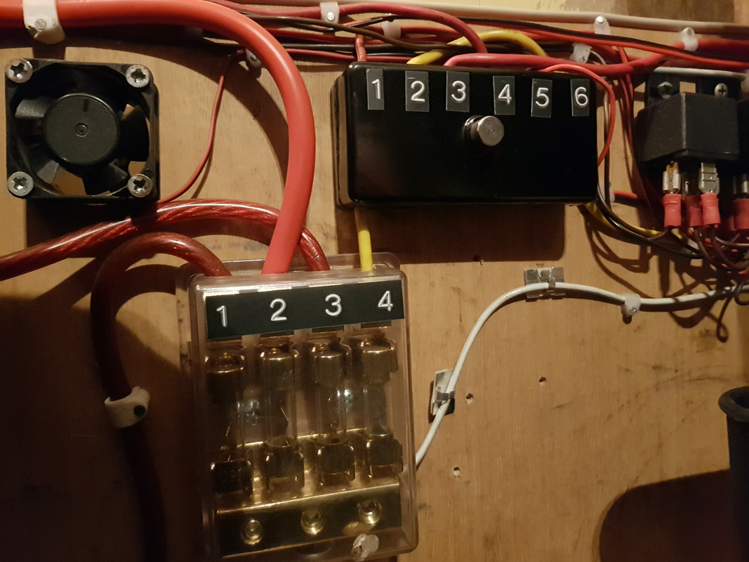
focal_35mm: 26
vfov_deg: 53.1
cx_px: 374
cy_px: 281
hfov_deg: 67.3
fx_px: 563
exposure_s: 1/10
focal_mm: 4.2
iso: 1000
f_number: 1.7
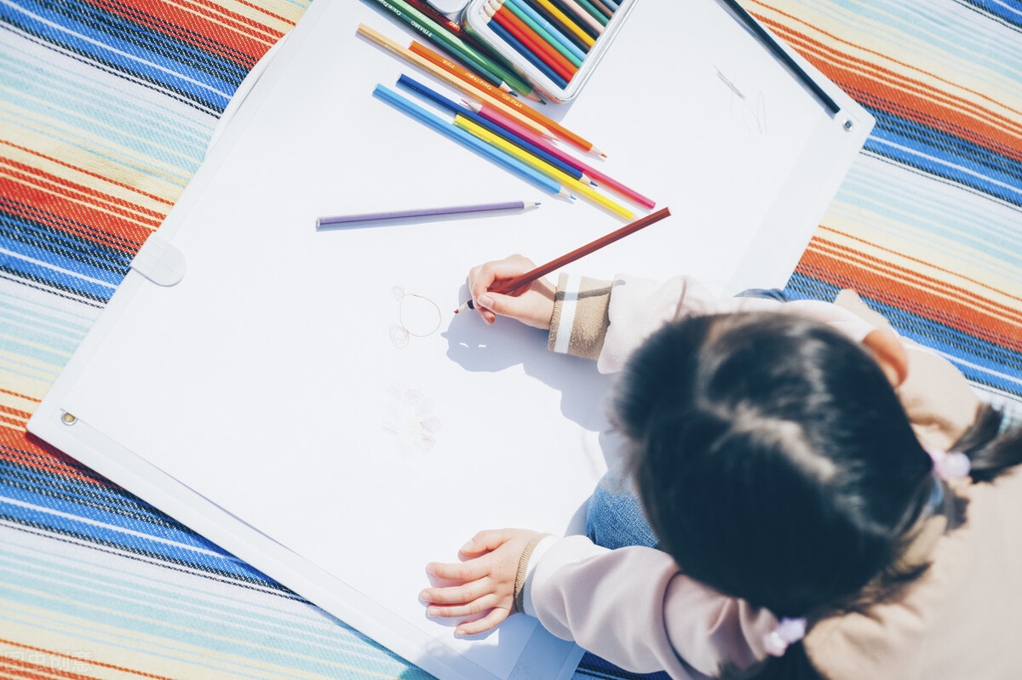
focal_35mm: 50
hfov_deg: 39.6
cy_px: 340
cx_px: 511
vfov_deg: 27.0
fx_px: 1419
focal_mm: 50
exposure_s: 1/3200
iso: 200
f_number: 4
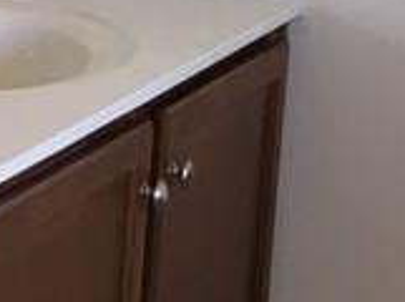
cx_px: -309
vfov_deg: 7.8
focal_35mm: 185
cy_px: -216
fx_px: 2160
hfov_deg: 10.2
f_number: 2.2
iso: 64
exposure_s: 1/30
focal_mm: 4.15
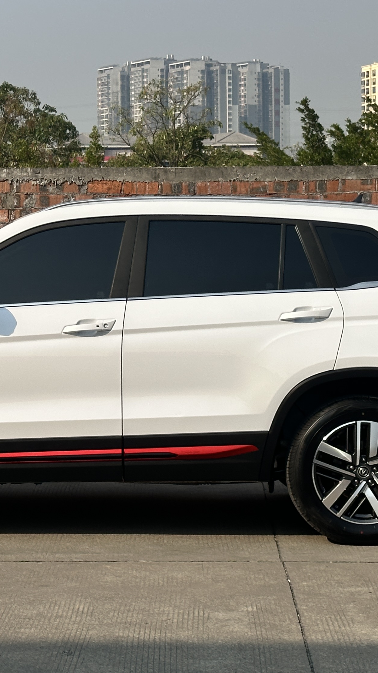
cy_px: 224
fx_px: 1693
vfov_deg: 22.4
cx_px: 86
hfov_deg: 12.7
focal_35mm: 95
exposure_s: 1/5556
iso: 64
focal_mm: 6.86
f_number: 1.78
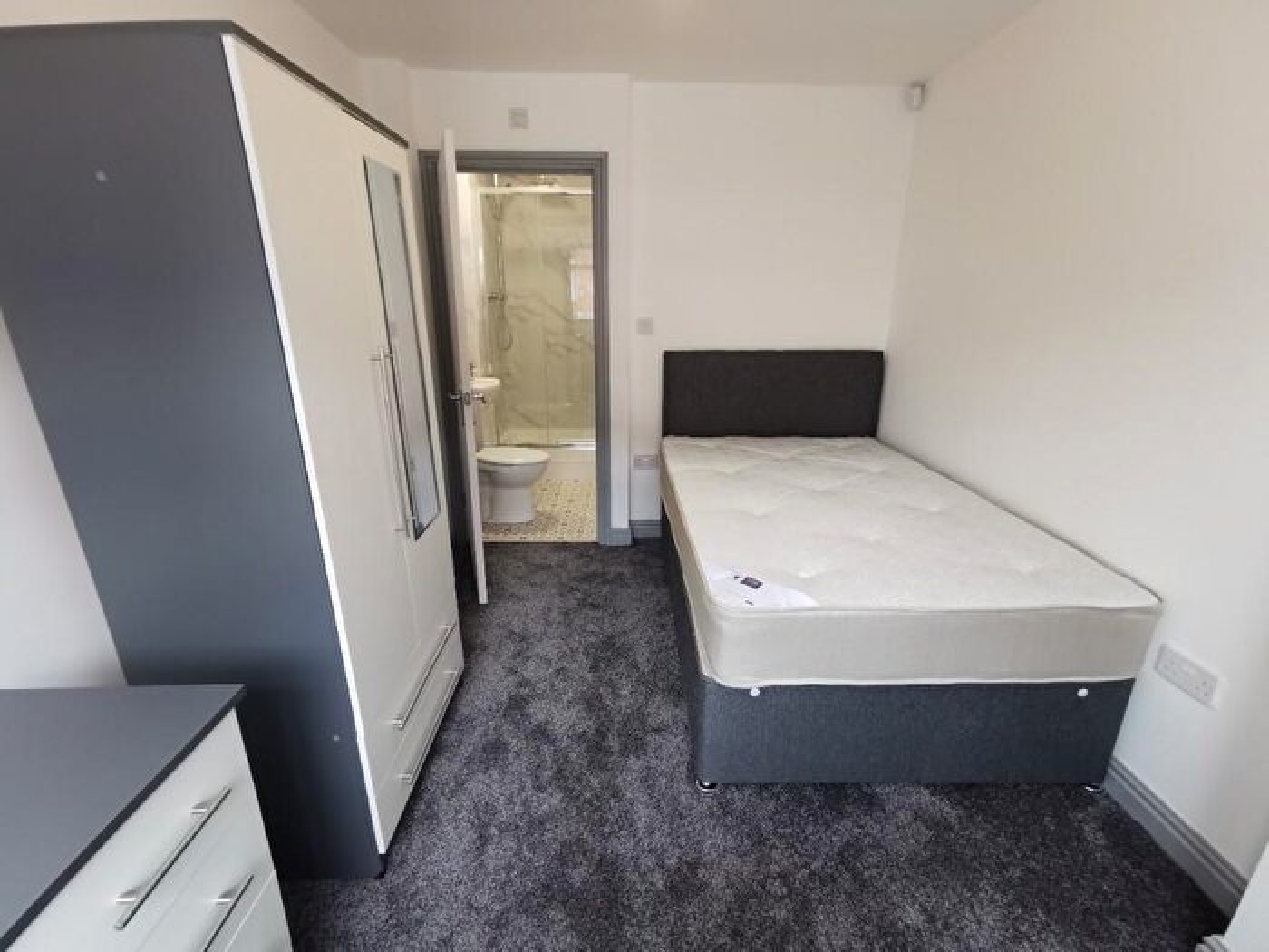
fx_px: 587
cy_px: 476
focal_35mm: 16
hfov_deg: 94.5
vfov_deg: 78.1
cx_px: 634
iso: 200
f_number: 2.2
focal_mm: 2.35
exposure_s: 1/33.3
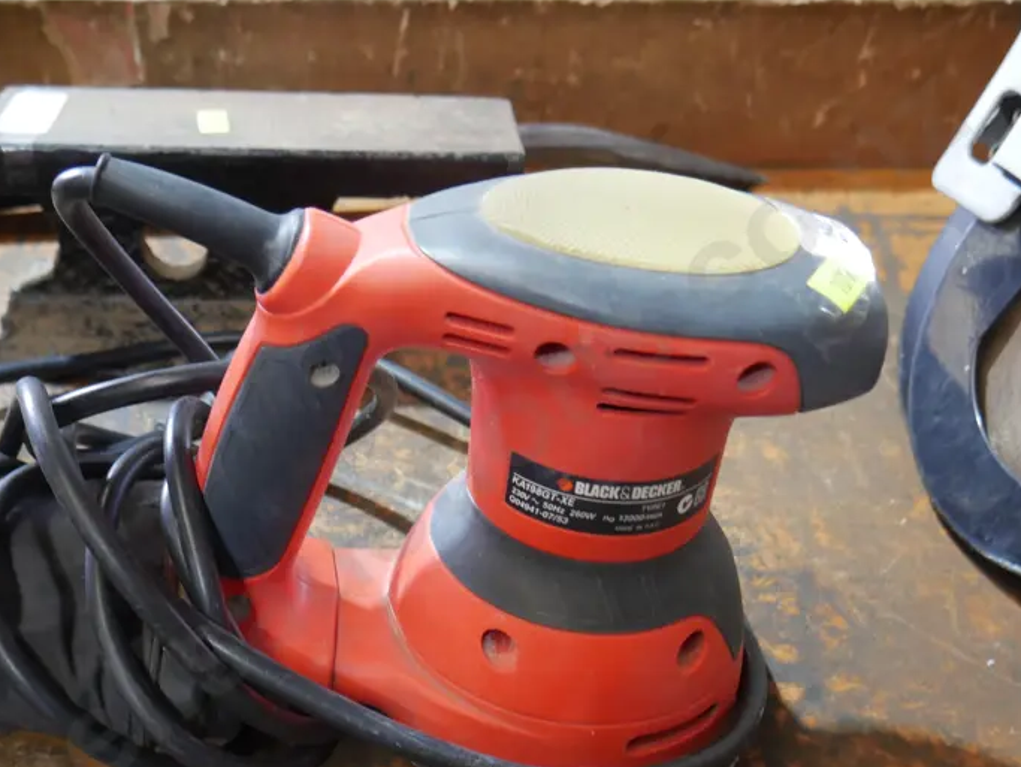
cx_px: 339
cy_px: 563
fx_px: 1239
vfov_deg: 33.8
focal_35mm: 42
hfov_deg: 44.1
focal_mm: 14
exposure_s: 1/60
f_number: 3.5
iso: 800
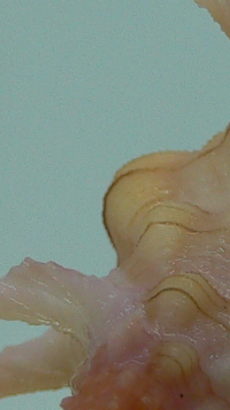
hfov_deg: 7.3
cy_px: 367
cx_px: 252
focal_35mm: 166
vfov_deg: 12.9
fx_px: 1802
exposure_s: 1/60
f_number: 2.8
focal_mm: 4.6
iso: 80
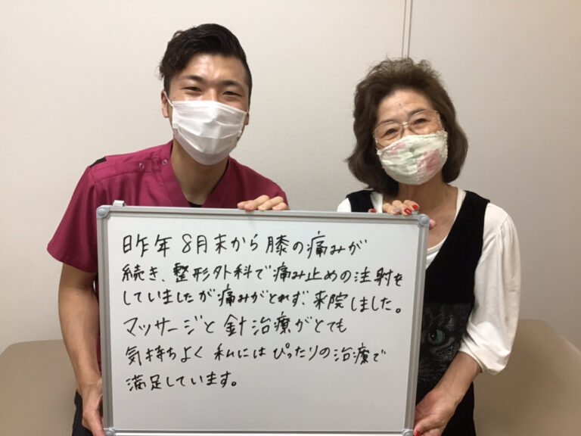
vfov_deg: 45.4
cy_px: 218
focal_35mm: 31
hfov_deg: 58.4
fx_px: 520
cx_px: 290
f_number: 2.4
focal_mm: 3.3
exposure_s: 1/30
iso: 50
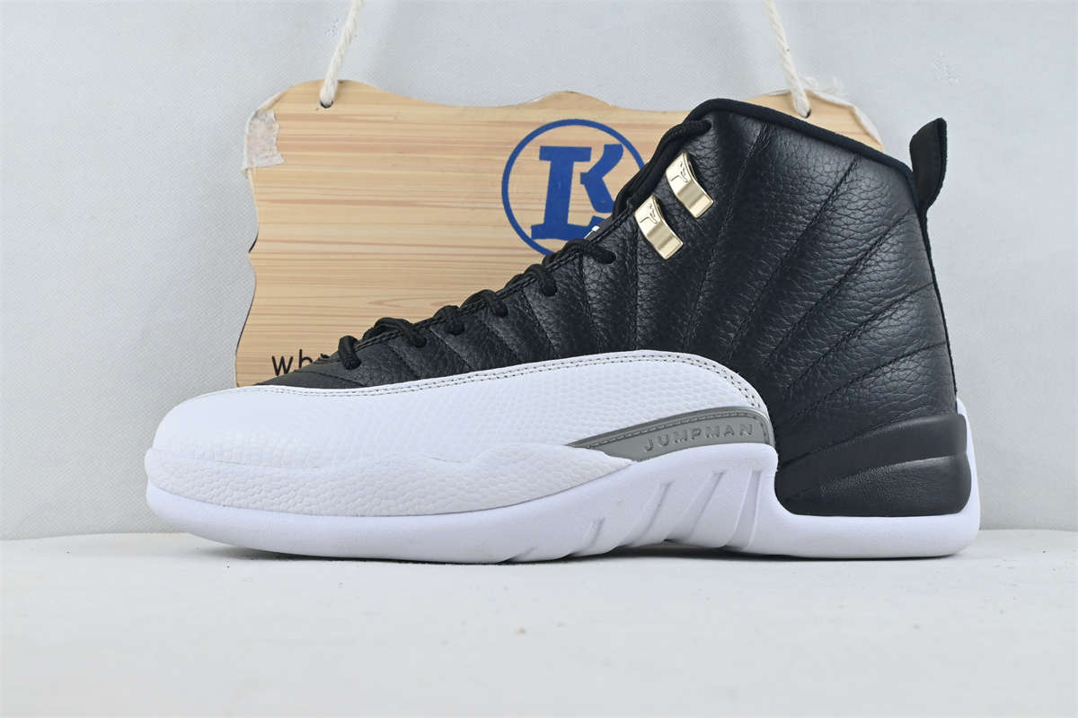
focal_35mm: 46
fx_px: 1370
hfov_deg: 43.0
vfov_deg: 29.4
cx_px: 539
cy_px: 359
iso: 1000
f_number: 10
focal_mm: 30.5
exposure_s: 1/125
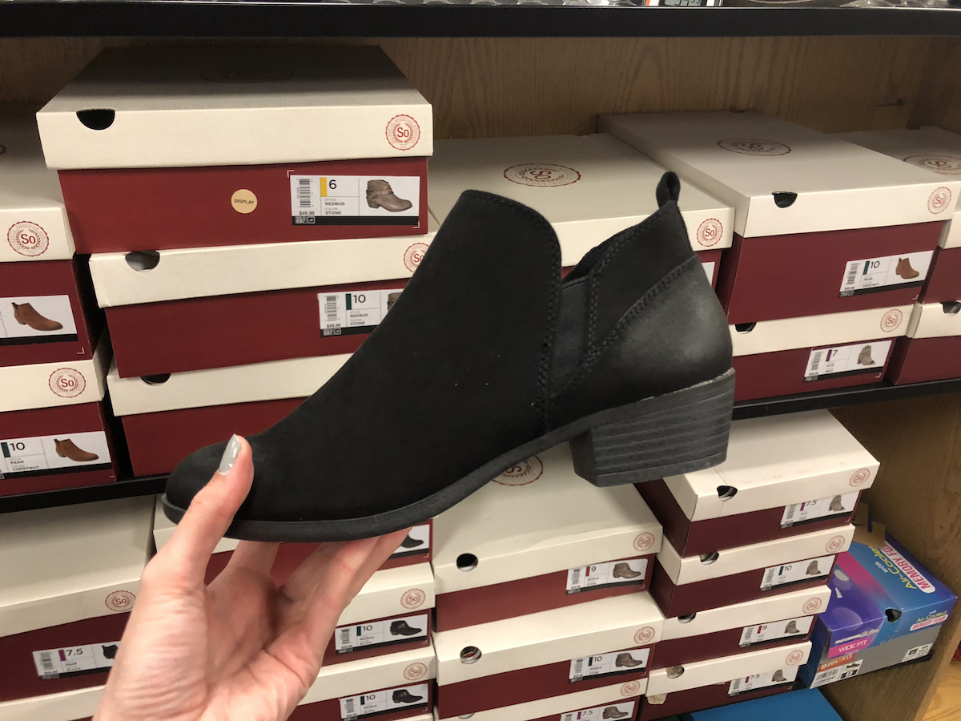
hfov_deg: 63.4
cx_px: 480
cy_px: 360
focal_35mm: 28
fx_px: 777
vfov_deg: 49.7
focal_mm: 3.99
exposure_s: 1/15
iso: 80
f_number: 1.8
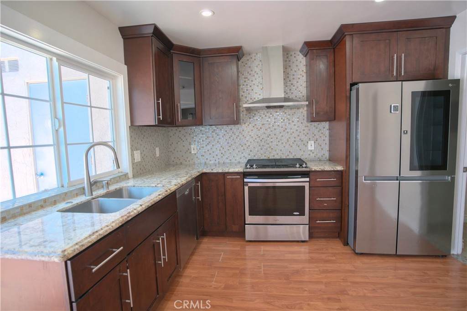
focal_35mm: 17
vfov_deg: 70.4
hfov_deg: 93.3
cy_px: 156
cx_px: 234
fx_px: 220
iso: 250
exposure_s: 1/60
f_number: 4
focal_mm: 17
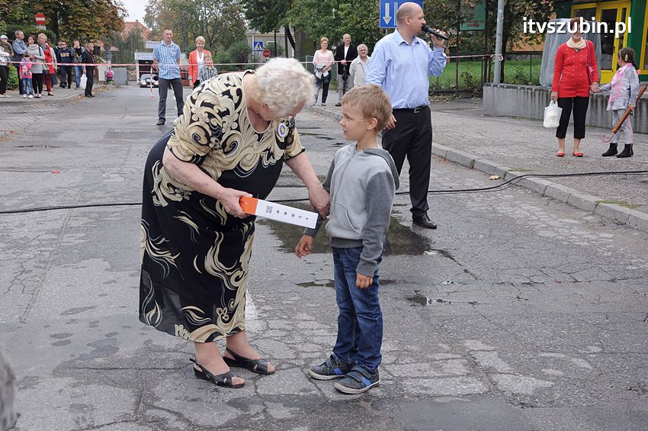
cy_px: 216
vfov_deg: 26.4
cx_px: 324
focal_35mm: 51
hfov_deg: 38.9
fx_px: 917
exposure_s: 1/125
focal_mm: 34
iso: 500
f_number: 8
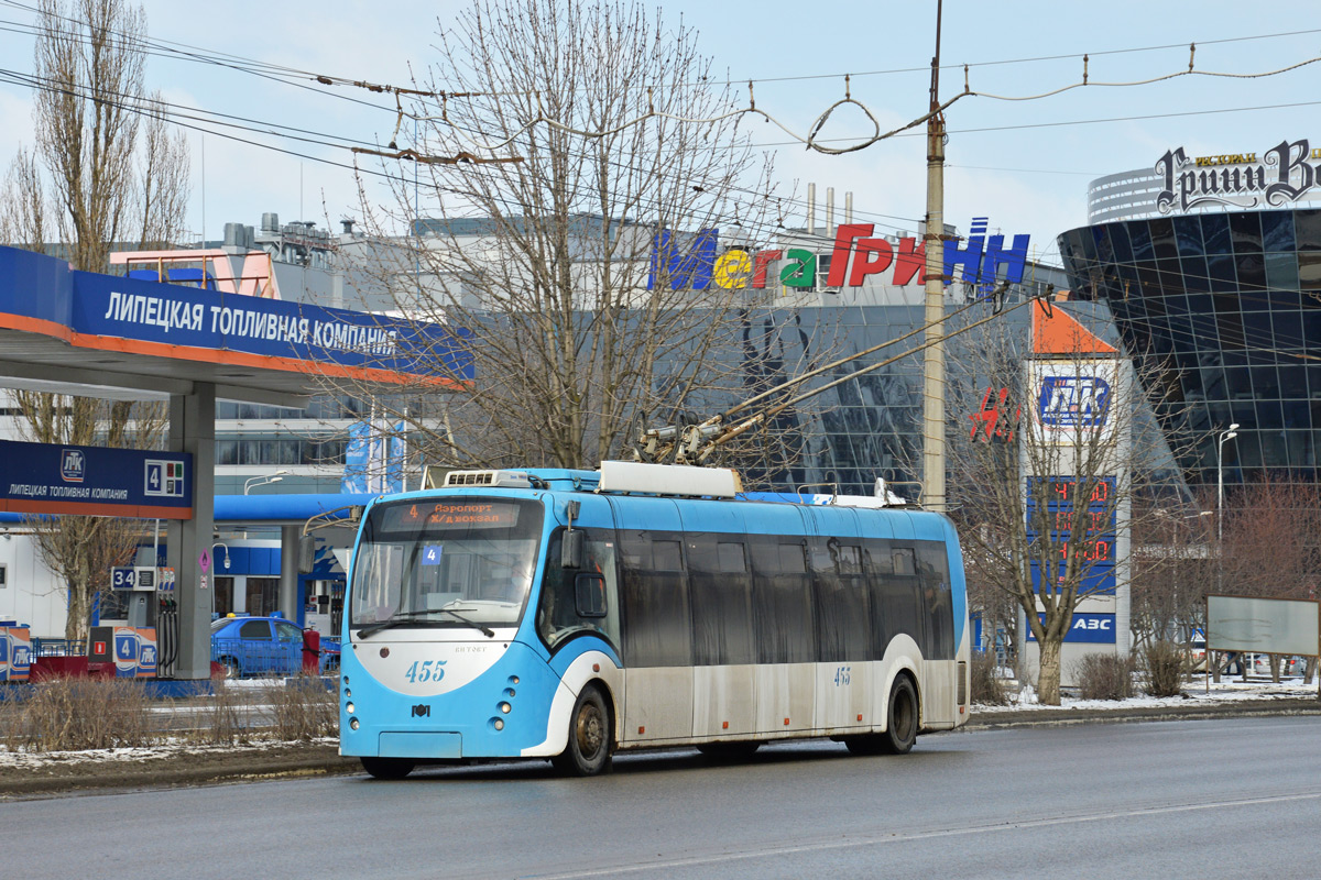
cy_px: 440
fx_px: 3853
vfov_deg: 13.0
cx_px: 660
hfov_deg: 19.5
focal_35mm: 105
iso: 100
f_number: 9
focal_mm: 70
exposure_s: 1/320
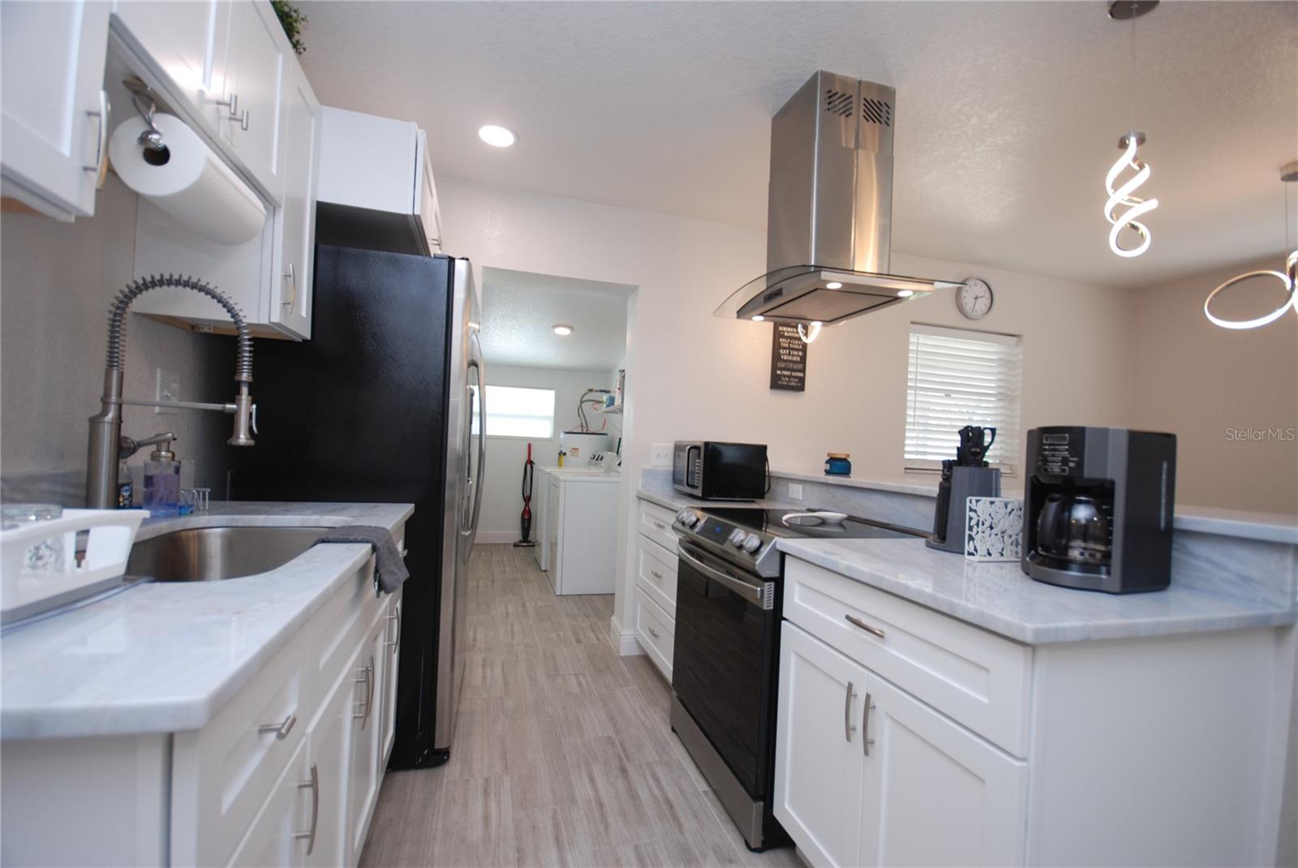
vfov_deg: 77.4
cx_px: 649
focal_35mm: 15
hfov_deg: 100.3
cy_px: 434
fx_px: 541
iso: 200
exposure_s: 1/40
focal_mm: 10
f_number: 4
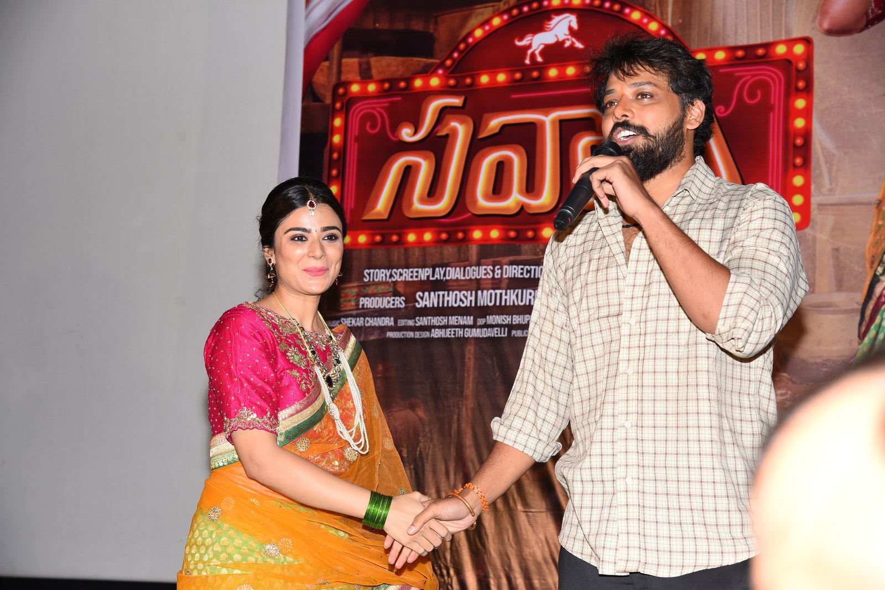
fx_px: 1623
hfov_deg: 30.5
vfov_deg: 20.6
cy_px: 295
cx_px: 442
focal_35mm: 66
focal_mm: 66
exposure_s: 1/125
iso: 400
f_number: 5.6
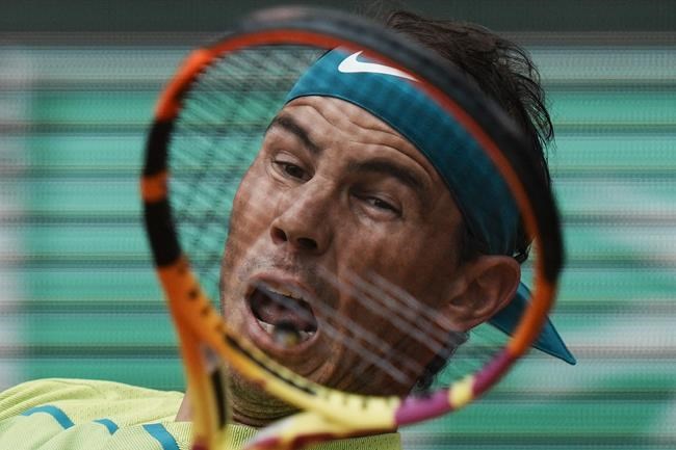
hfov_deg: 5.2
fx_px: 7509
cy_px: 225
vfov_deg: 3.4
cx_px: 338
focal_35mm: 400
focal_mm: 400
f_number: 2.8
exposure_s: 1/6400
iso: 250
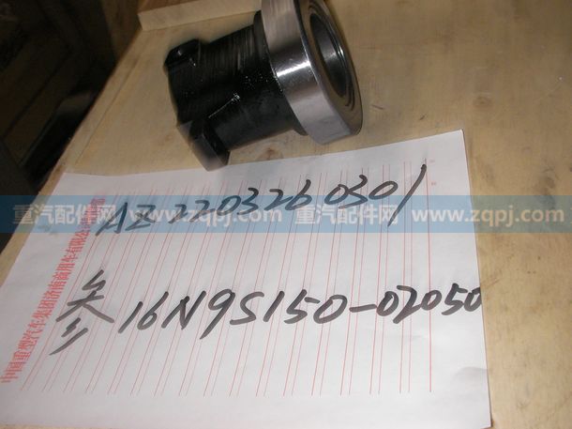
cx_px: 286
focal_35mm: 38
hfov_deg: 49.0
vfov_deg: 37.7
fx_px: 628
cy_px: 214
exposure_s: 1/30
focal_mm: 6.3
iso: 200
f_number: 5.6
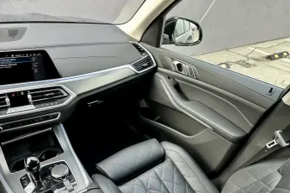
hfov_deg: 69.4
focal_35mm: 26
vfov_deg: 49.3
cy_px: 111
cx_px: 141
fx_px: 209
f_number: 1.78
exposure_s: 1/122
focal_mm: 6.86
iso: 80
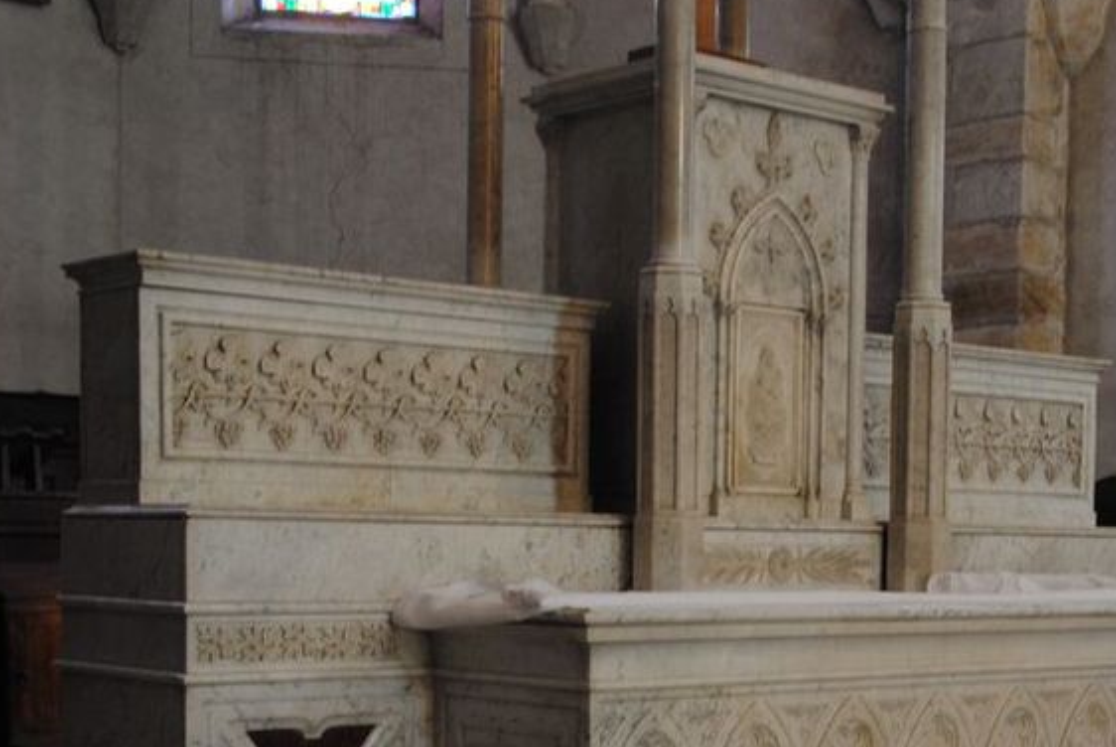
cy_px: 681
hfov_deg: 29.8
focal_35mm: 67
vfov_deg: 19.9
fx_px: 2079
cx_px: 761
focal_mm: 24
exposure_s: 1.3
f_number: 10
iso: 400
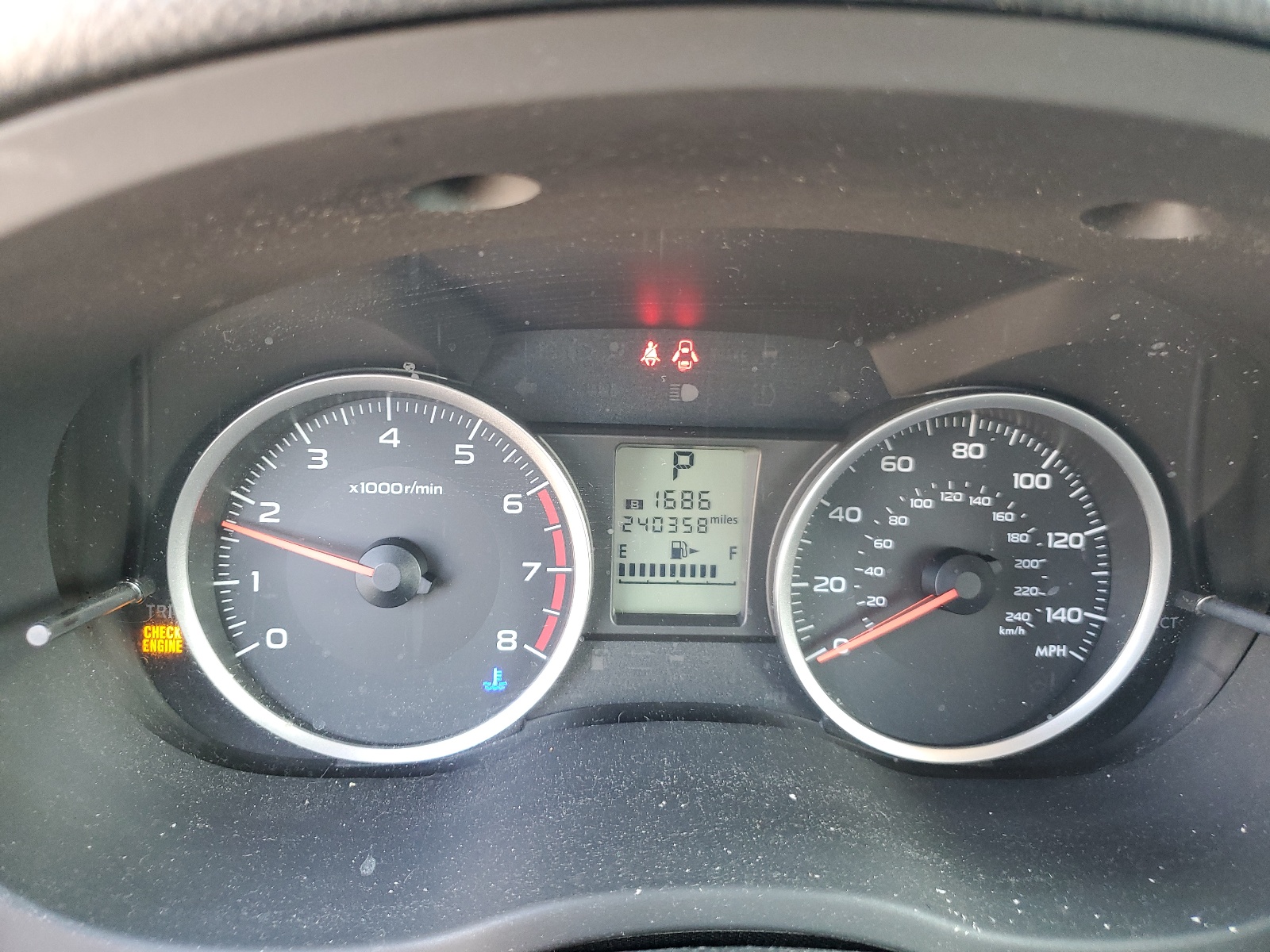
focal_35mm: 26
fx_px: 954
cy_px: 476
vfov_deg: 53.1
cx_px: 635
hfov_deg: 67.3
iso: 147
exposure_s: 1/60.2
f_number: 1.5
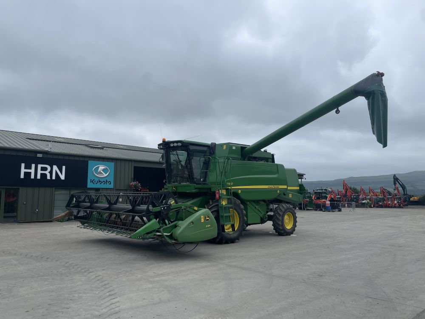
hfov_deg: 67.3
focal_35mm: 26
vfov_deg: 53.1
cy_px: 160
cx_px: 212
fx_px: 319
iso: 32
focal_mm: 4.2
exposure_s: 1/2020
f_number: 1.6
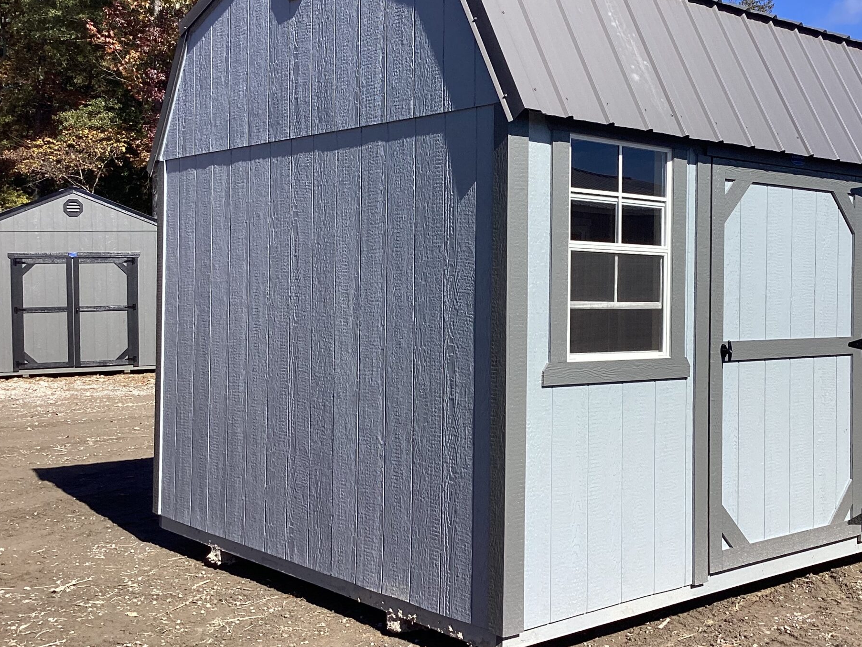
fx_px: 1096
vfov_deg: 32.8
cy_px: 274
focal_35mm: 44
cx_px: 560
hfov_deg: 42.5
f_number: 2.4
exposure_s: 1/1597
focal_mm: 3.3
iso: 25
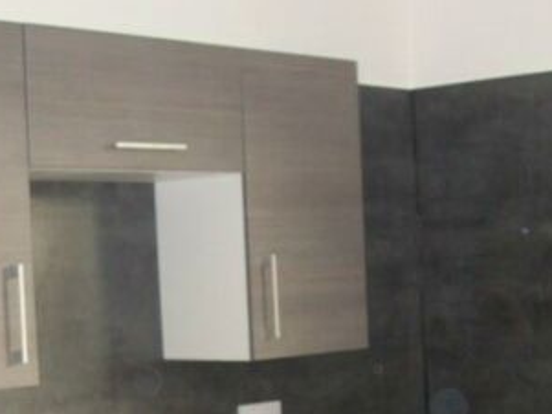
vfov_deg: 16.8
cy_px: 415
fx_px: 1372
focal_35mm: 86
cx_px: 383
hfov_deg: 22.6
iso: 120
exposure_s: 1/45
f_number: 2.8
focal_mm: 6.3
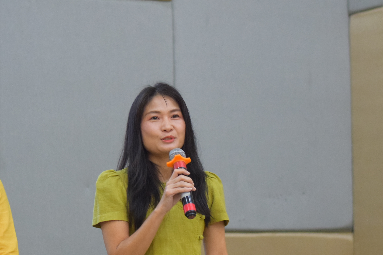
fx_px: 1490
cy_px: 190
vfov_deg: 9.8
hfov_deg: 14.6
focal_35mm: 140
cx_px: 113
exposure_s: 1/60
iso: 2000
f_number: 3.2
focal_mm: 50
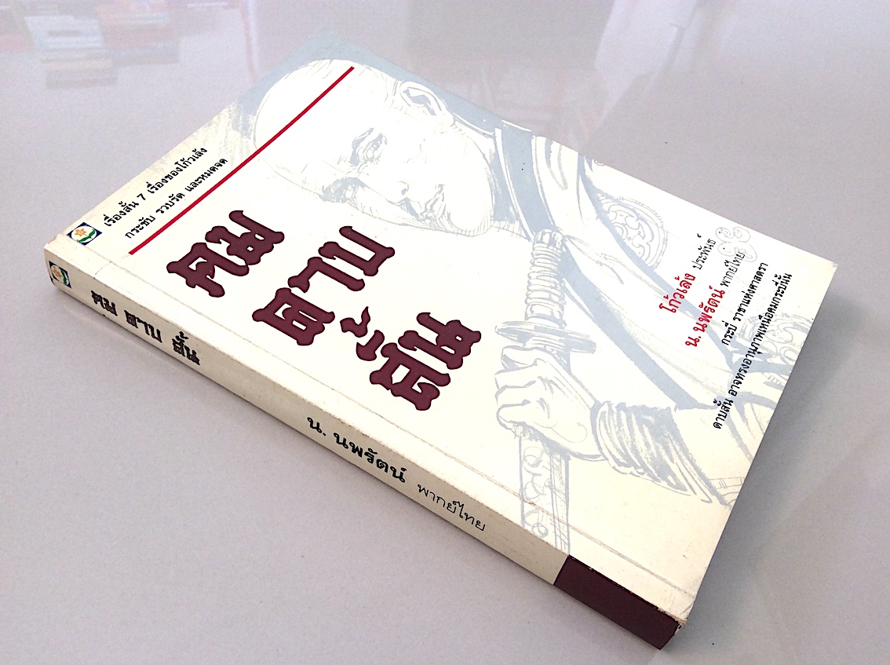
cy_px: 332
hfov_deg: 56.9
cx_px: 445
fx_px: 822
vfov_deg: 44.1
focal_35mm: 32
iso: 32
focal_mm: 3.3
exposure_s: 1/25
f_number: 2.4
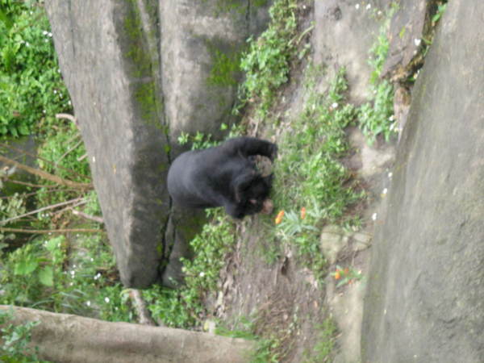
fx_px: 1468
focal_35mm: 105
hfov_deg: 18.7
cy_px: 182
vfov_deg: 14.1
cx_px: 242
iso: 166
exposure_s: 1/58.5
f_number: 4.7
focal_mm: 17.1
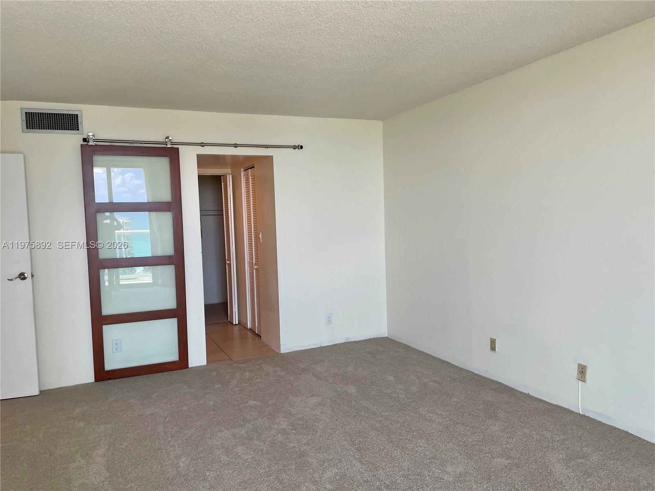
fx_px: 492
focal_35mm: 26
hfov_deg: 67.3
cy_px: 246
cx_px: 328
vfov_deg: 53.1
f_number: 1.6
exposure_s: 1/120
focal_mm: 4.2
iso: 80
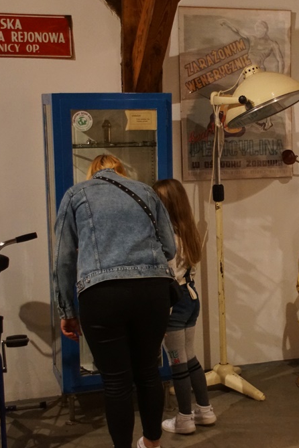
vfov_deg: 31.4
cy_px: 222
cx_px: 267
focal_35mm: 64
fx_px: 797
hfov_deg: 20.8
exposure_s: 1/60
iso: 3200
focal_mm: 28
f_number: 4
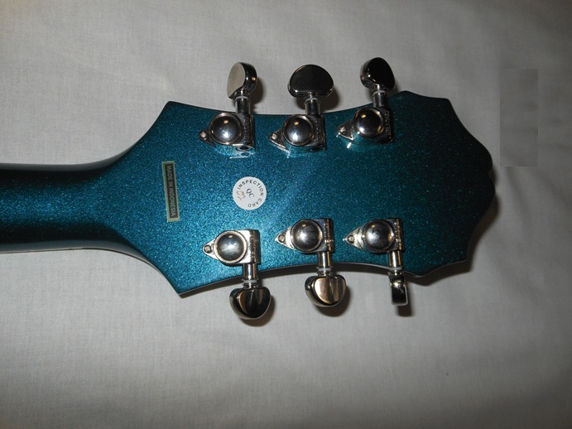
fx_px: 413
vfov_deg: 54.9
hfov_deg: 69.4
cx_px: 286
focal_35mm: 25
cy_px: 214
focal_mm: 4.5
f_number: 10.2
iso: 100
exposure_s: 1/25
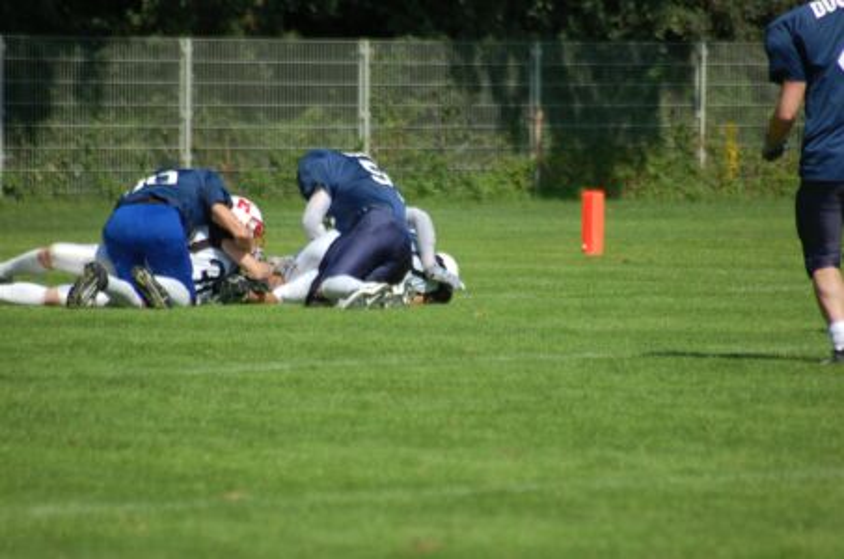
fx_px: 9475
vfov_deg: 3.4
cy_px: 280
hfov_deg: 5.1
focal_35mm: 405
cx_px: 422
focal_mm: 270
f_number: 5.6
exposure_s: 1/1000
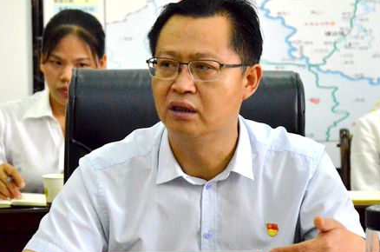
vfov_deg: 7.7
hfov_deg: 11.6
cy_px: 143
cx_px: 206
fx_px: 1875
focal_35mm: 178
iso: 6400
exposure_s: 1/400
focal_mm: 80
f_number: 5.3
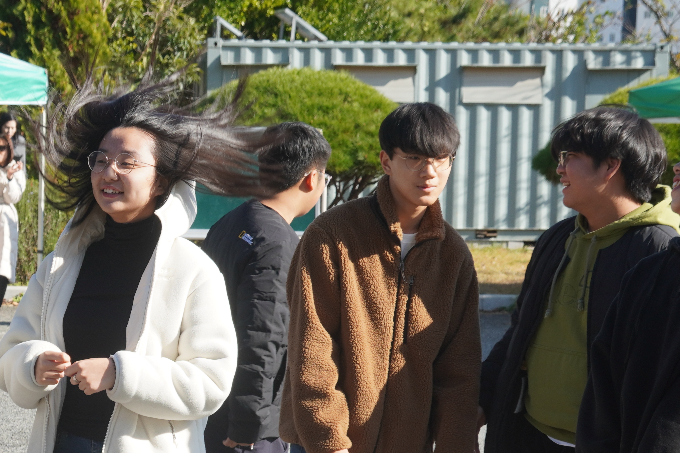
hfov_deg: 13.9
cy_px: 432
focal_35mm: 147
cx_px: 184
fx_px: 2780
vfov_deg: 9.3
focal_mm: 41
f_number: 7.1
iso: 100
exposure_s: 1/160
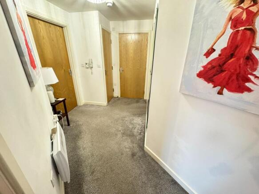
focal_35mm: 14
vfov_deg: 85.7
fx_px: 105
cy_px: 97
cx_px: 130
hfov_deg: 102.1
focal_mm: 2.22
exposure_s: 1/50
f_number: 2.2
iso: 640
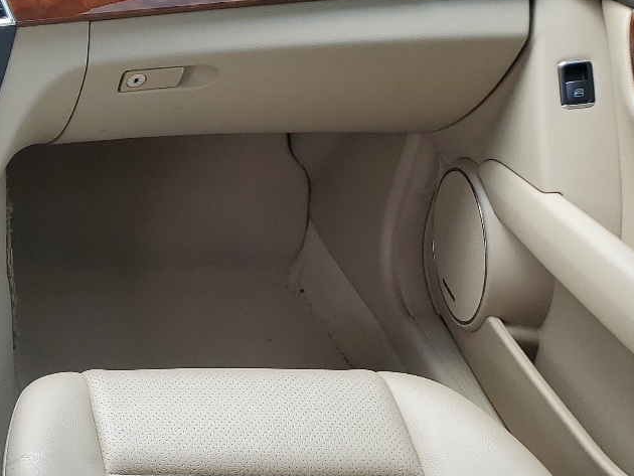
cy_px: 363
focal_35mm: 66
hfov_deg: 25.9
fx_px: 1209
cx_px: -147
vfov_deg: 22.0
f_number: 1.5
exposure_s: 1/185
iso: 50
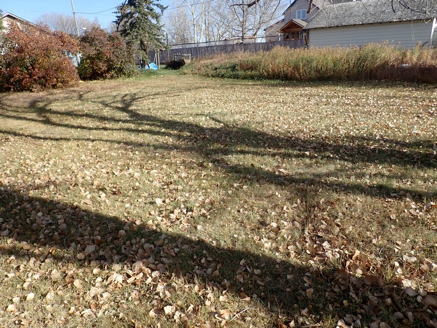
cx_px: 218
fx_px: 316
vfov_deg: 54.9
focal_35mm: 25
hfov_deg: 69.4
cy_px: 164
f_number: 2.8
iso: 100
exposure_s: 1/800
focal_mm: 4.5
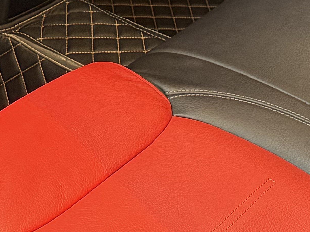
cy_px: -226
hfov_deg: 17.4
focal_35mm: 113
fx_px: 1012
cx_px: 106
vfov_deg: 11.8
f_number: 1.78
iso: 640
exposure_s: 1/33
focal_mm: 6.76
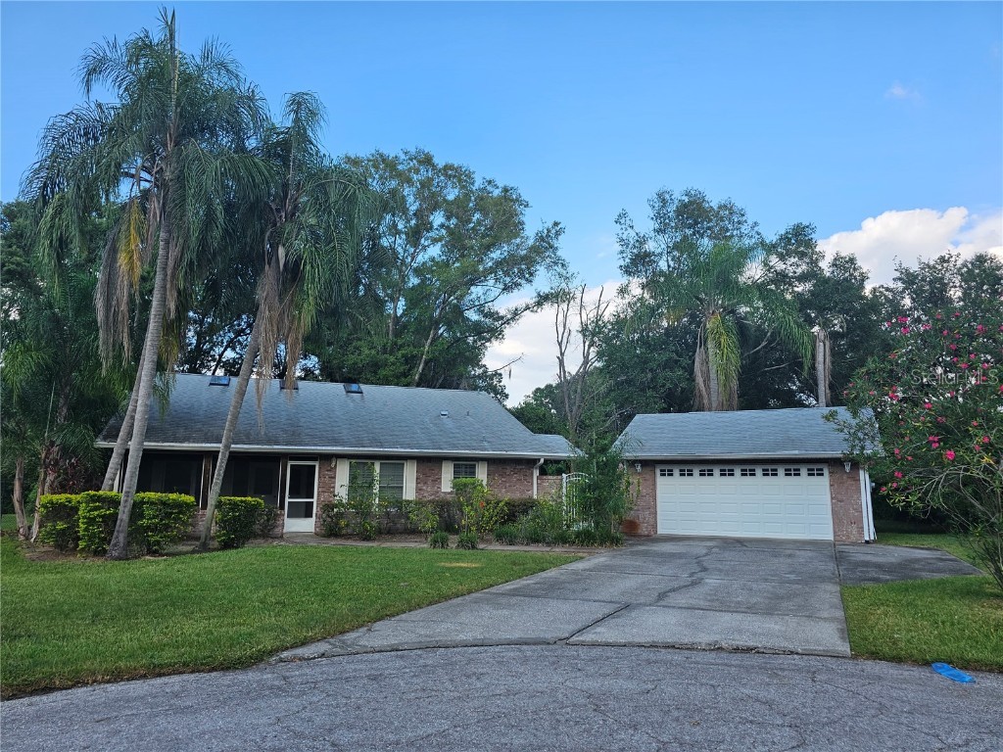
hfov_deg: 73.9
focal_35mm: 23
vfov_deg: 58.9
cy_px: 376
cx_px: 502
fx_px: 666
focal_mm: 6.3
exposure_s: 1/484
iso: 16
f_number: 1.7
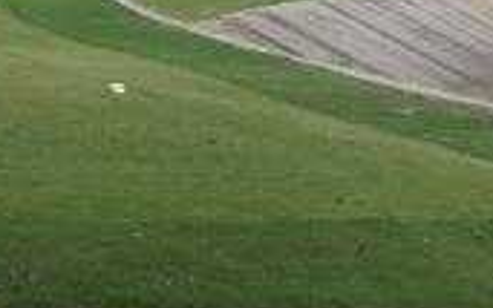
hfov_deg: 7.5
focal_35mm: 281
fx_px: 3777
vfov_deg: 4.7
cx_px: 101
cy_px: -66
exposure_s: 1/200
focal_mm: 70
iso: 100
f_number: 7.1
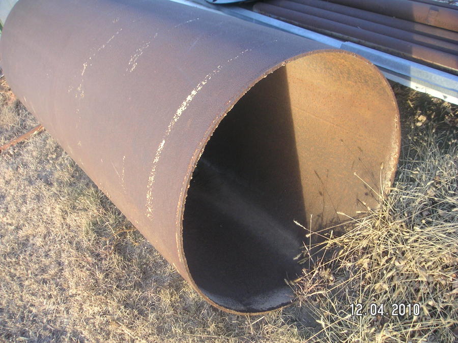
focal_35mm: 38
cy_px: 172
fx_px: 503
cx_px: 229
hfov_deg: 49.0
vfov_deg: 37.7
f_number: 2.8
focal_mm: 6
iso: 50
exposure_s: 1/60
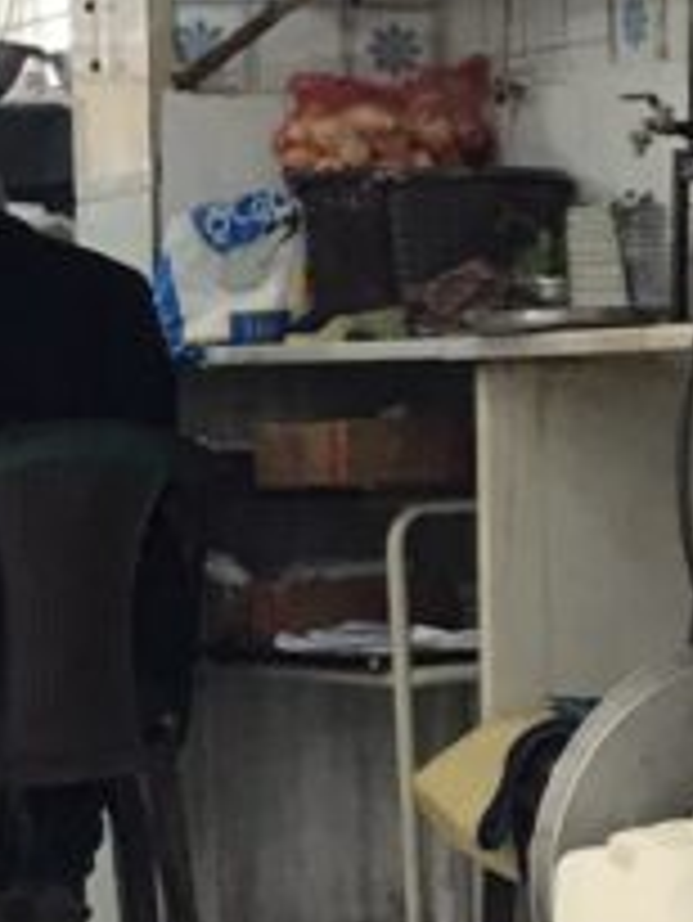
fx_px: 3733
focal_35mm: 140
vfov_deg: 14.0
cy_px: 202
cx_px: 1539
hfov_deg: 9.6
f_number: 1.8
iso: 25
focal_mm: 3.99
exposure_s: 1/33
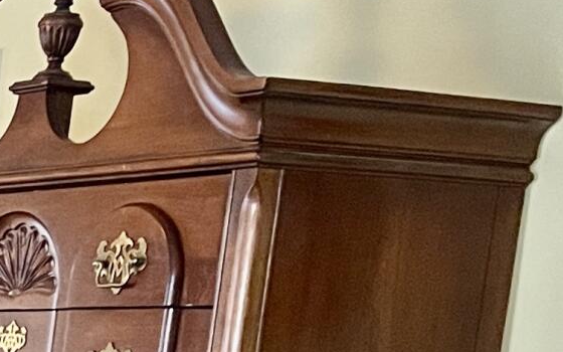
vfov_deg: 8.2
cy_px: 940
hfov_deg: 12.1
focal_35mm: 142
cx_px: -751
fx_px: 2179
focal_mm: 5.1
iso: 320
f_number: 1.6
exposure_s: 1/60
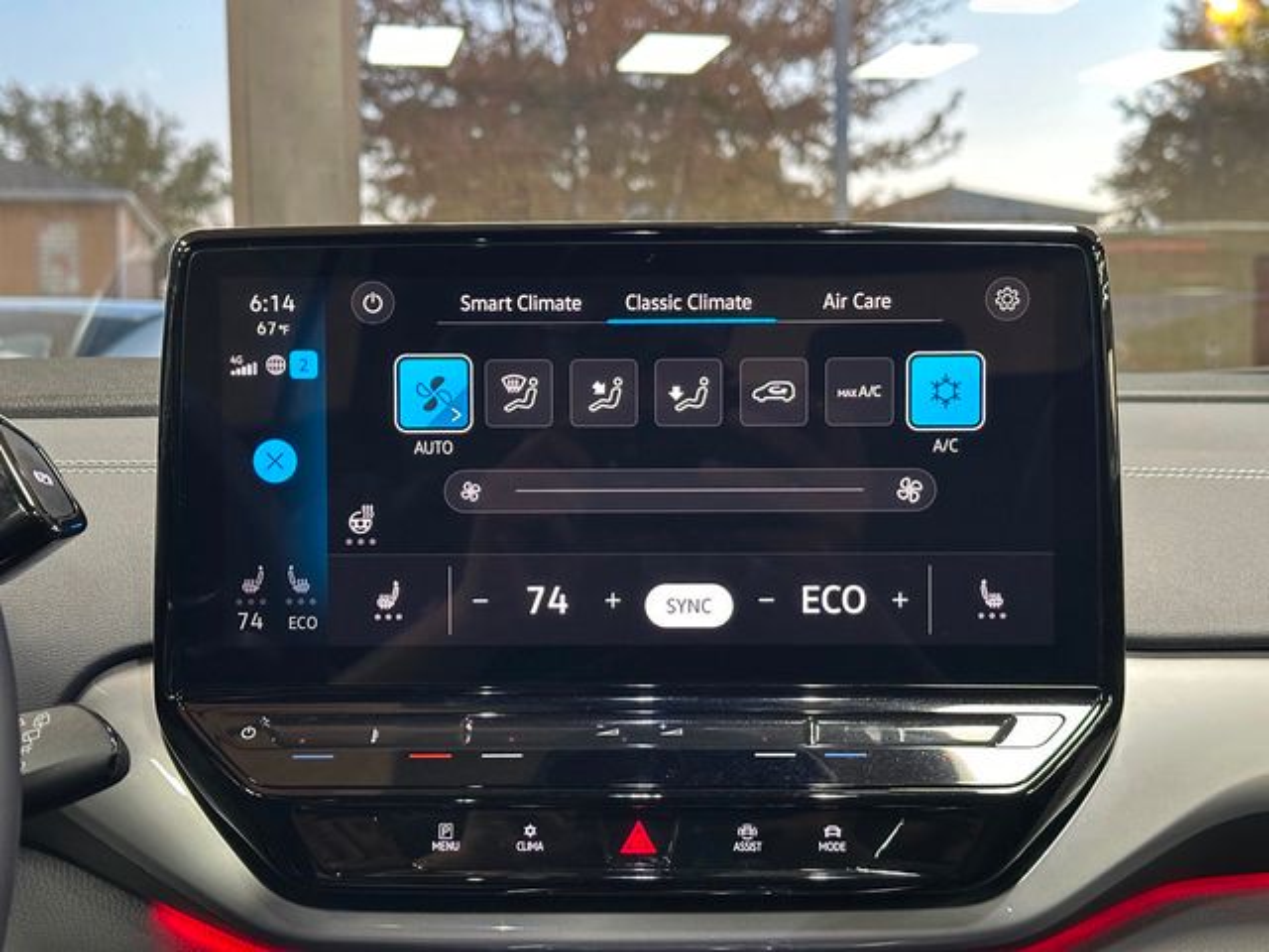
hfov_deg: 39.7
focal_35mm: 48
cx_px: 634
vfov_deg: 30.3
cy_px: 476
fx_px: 1760
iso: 500
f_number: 1.78
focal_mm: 6.86
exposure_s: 1/30
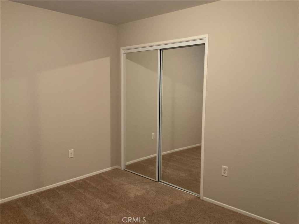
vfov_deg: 48.2
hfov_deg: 61.7
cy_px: 112
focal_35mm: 29
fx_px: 250
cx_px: 150
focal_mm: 3
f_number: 1.8
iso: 250
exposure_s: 1/40
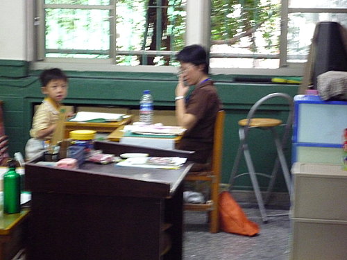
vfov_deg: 14.8
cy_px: 130
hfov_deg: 19.6
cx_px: 174
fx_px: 1002
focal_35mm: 100
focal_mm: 17.6
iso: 800
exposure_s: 1/20
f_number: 5.6
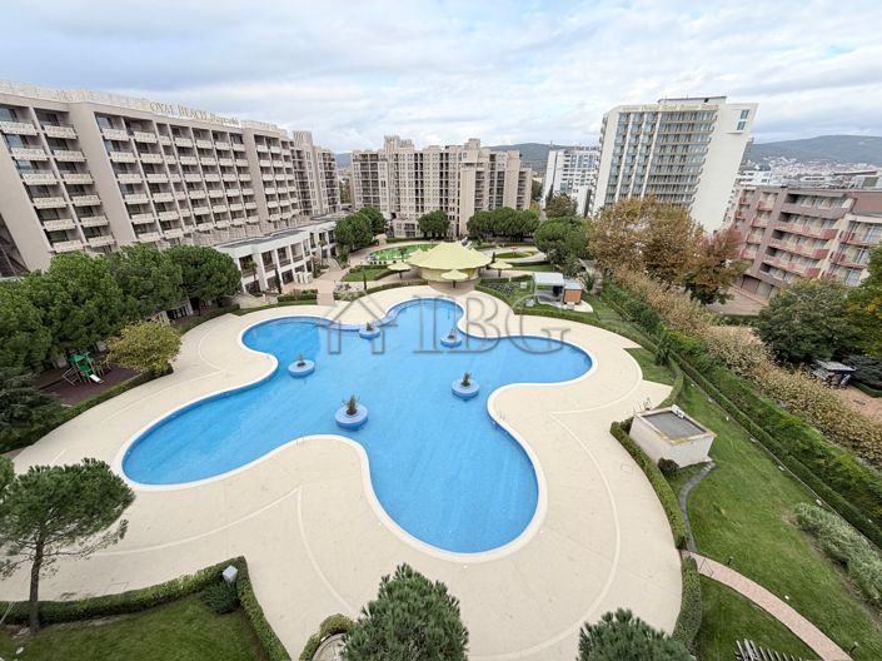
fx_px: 357
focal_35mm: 14
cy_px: 330
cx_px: 441
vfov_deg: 85.6
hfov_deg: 102.1
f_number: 2.2
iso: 40
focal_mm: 2.22
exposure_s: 1/522
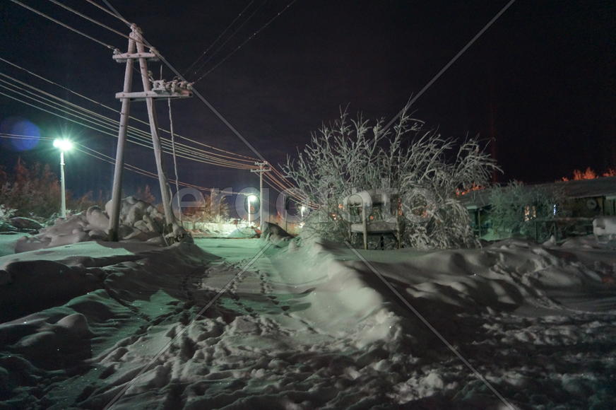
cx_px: 308
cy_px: 205
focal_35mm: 27
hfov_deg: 67.4
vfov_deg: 47.9
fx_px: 462
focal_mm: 18
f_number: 4
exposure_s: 1/3
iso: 3200
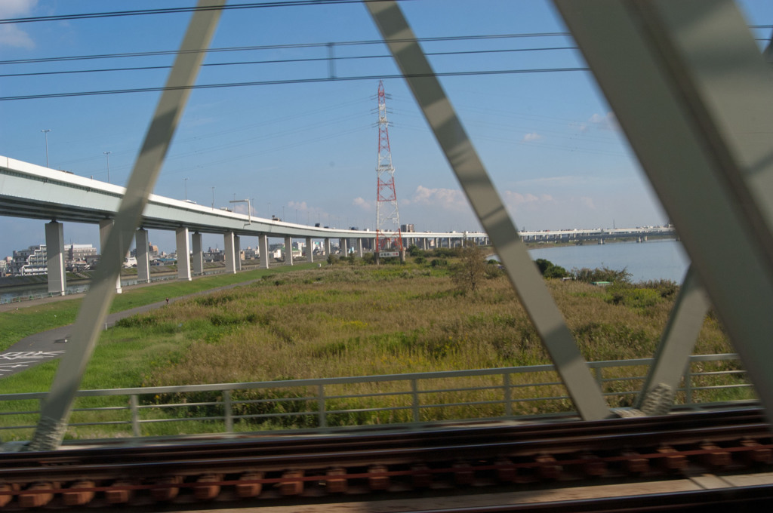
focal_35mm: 57
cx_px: 386
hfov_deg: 35.1
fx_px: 1222
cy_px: 256
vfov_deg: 23.7
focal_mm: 38
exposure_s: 1/250
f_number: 8
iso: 200
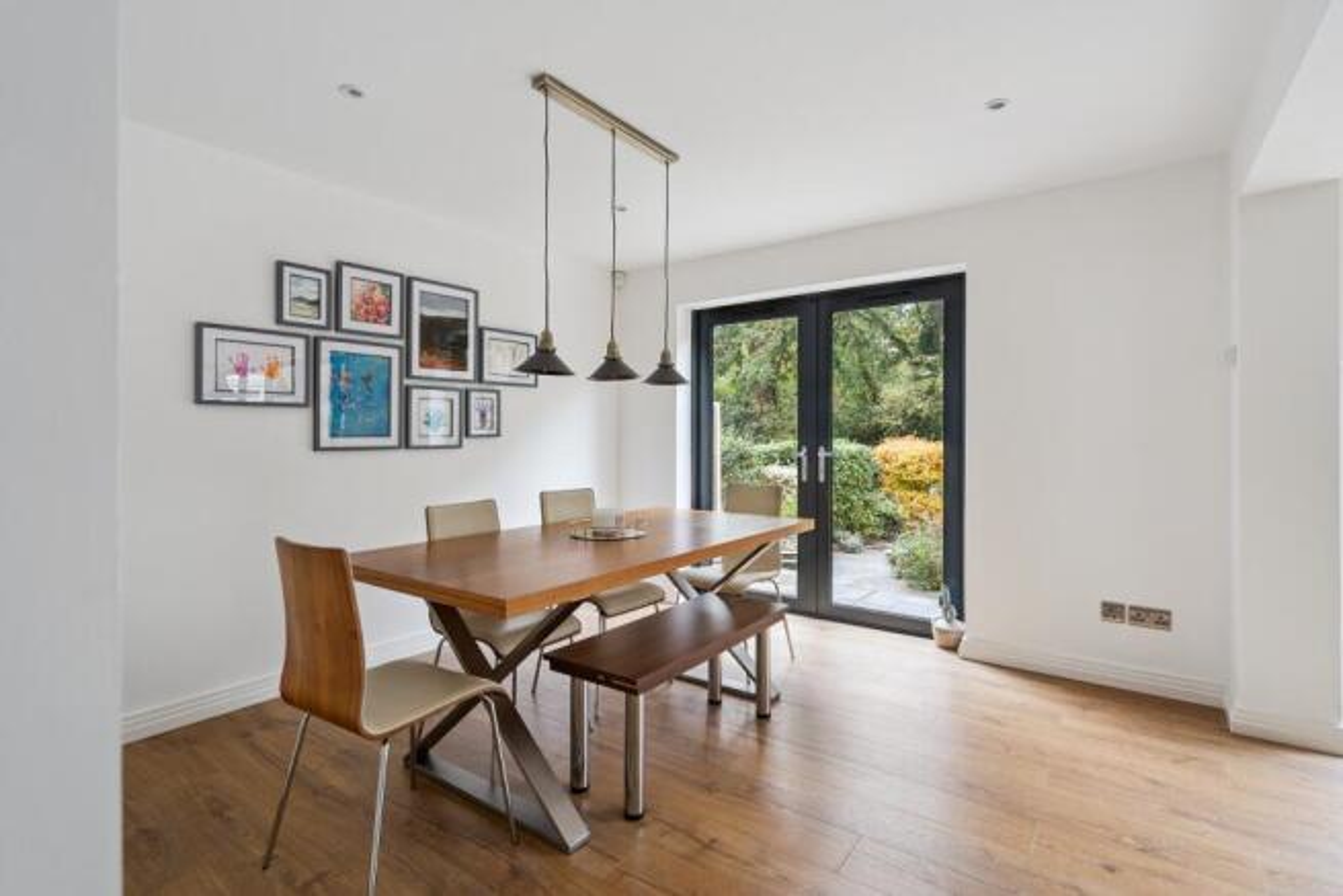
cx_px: 672
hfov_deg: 96.7
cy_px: 448
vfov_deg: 73.8
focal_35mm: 16
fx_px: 597
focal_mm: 16
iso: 320
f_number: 5.6
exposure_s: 1/5
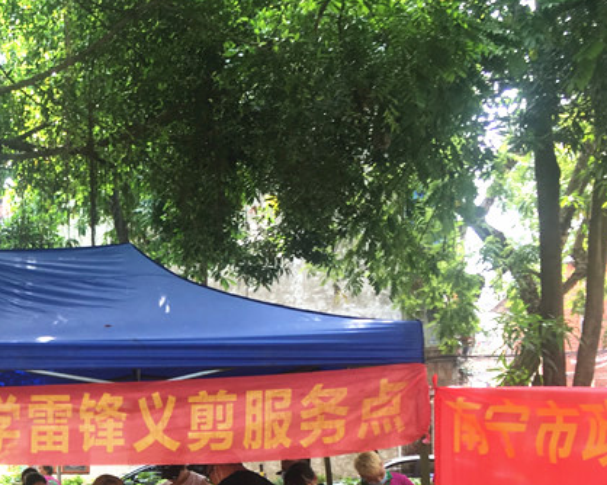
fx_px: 1095
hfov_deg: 28.6
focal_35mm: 61
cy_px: 486
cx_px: -33
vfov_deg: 23.9
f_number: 2.2
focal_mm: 4.15
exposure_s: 1/50
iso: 25
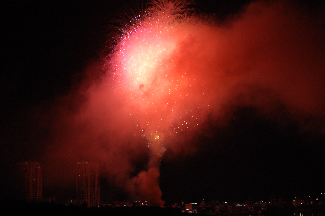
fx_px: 920
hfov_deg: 20.0
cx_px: 162
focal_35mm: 102
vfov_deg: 13.4
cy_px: 108
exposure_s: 1/80
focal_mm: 68
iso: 800
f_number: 4.2
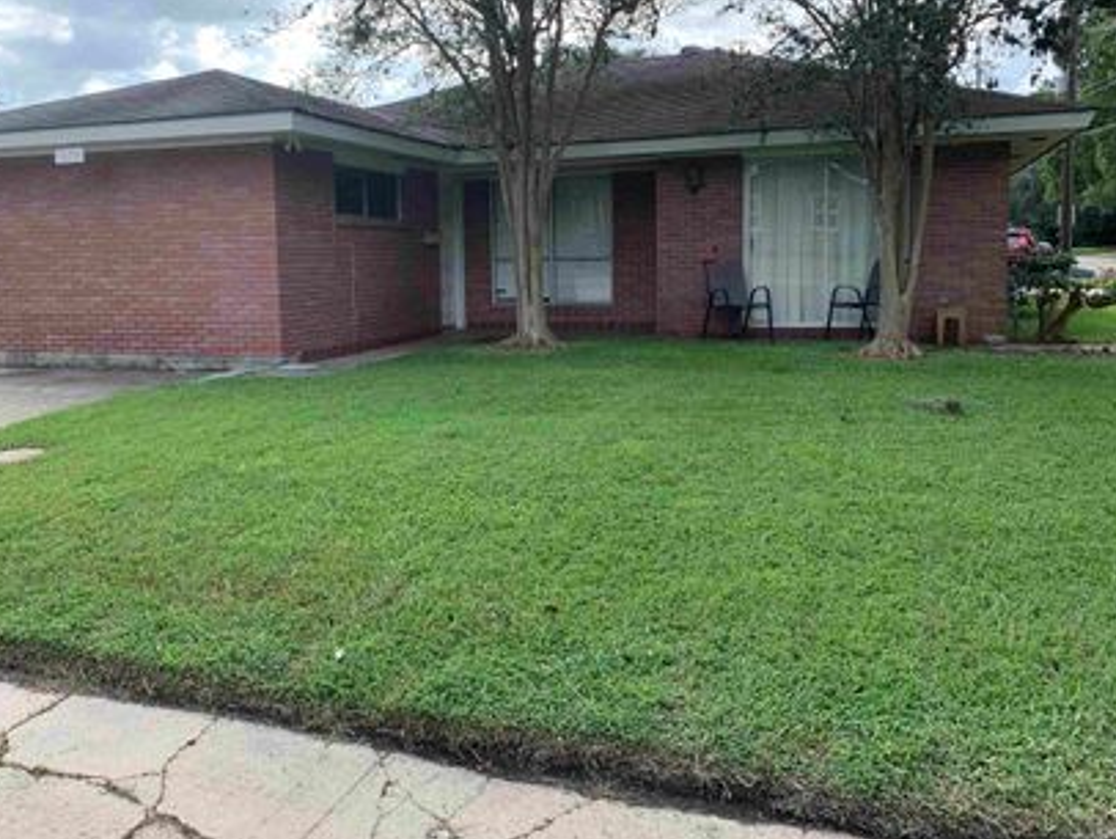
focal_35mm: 32
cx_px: 492
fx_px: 1032
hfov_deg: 56.6
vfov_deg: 44.1
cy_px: 364
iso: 25
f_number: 1.8
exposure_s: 1/558
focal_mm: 4.25
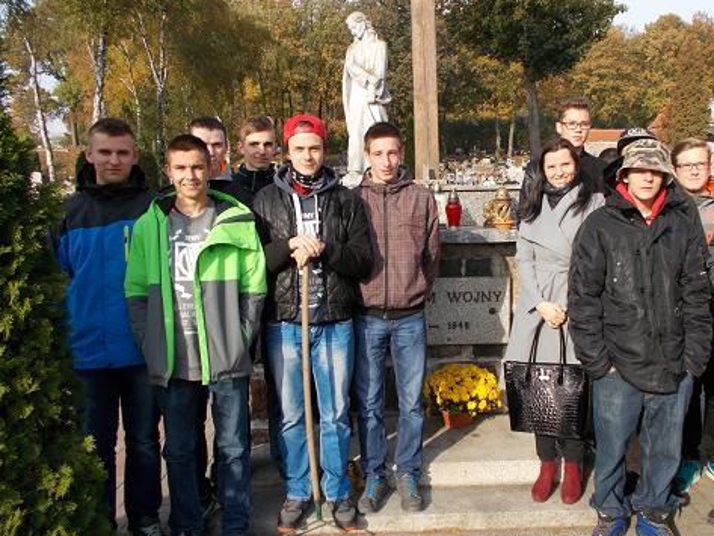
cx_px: 429
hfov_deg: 54.9
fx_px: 681
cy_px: 263
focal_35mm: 33
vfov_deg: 43.0
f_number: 3.2
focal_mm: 4.6
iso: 80
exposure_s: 1/400
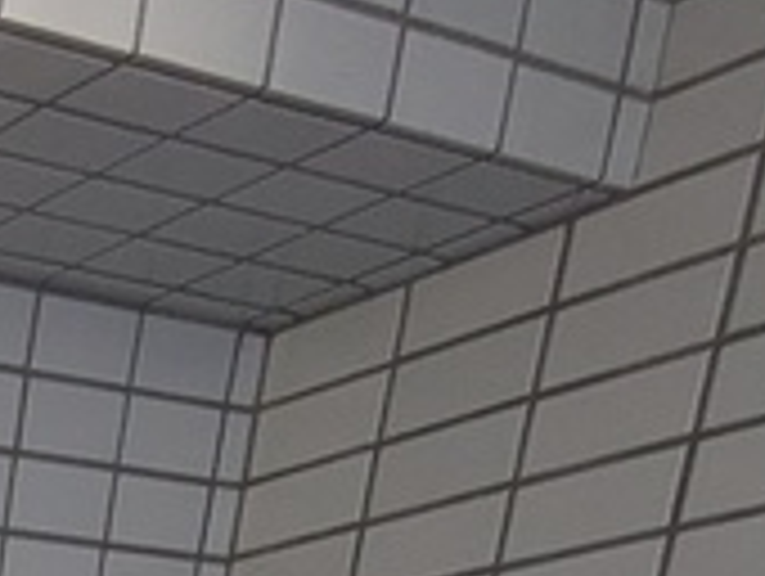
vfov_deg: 12.4
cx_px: -896
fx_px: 1748
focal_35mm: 79
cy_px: 1562
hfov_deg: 16.4
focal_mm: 1.83
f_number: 2.2
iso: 178
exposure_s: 1/60
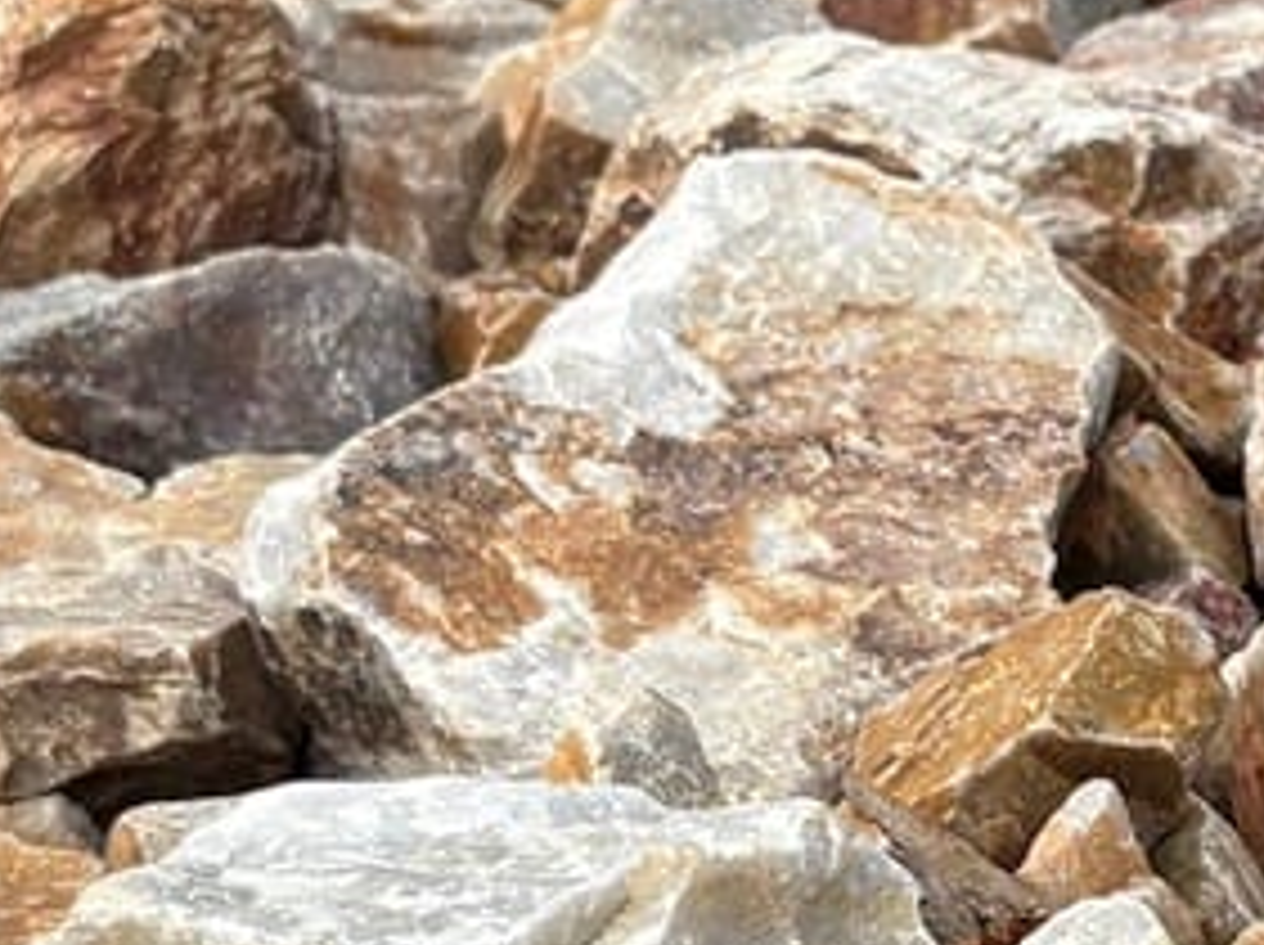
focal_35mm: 139
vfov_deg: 10.6
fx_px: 5069
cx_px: 1408
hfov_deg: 13.9
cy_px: 628
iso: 50
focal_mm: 5.96
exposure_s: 1/1901
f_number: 1.6
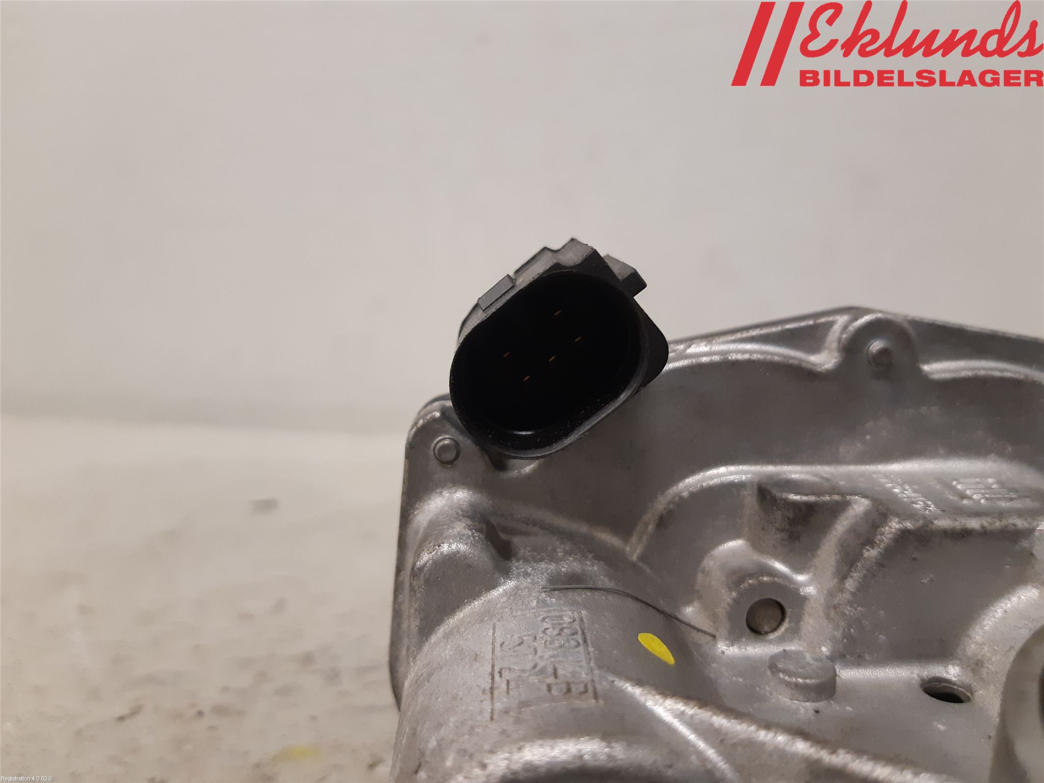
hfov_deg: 67.3
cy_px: 392
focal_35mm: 26
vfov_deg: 53.1
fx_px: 784
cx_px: 522
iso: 250
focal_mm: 3.93
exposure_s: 1/50
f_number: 1.7
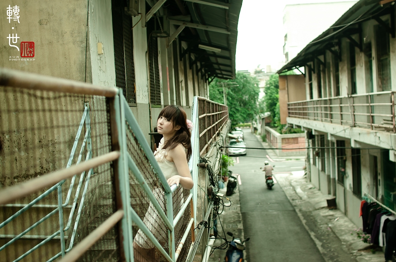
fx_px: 494
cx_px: 198
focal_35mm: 45
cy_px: 131
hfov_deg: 43.7
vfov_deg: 29.8
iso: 200
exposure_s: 1/1000
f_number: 2.8
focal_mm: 30
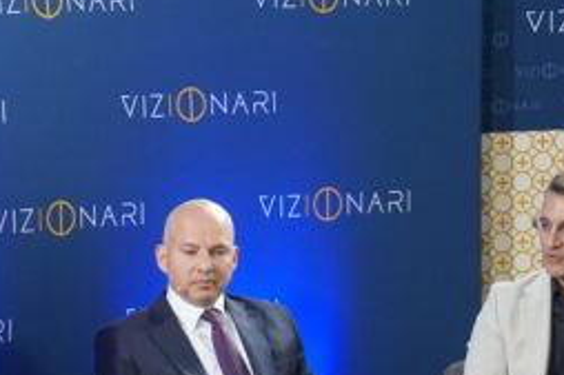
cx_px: 56
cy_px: 462
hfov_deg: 10.5
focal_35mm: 194
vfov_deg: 7.0
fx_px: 3042
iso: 2500
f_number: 4
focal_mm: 49
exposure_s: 1/160
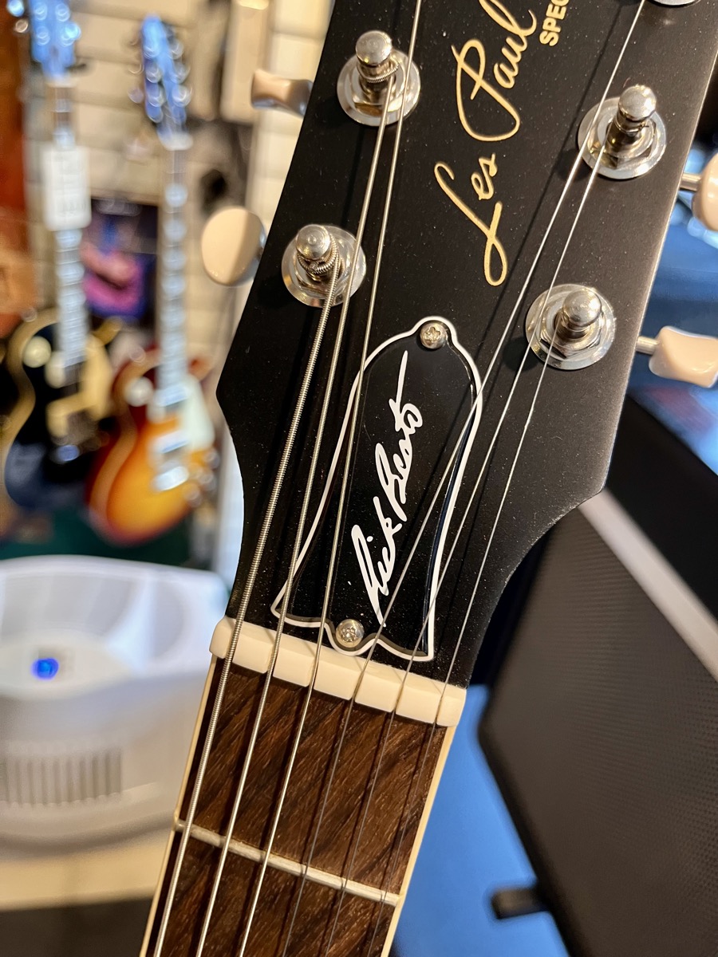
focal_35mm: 26
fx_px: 719
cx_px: 359
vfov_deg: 67.3
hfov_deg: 53.1
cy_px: 478
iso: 320
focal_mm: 5.1
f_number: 1.6
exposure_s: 1/60
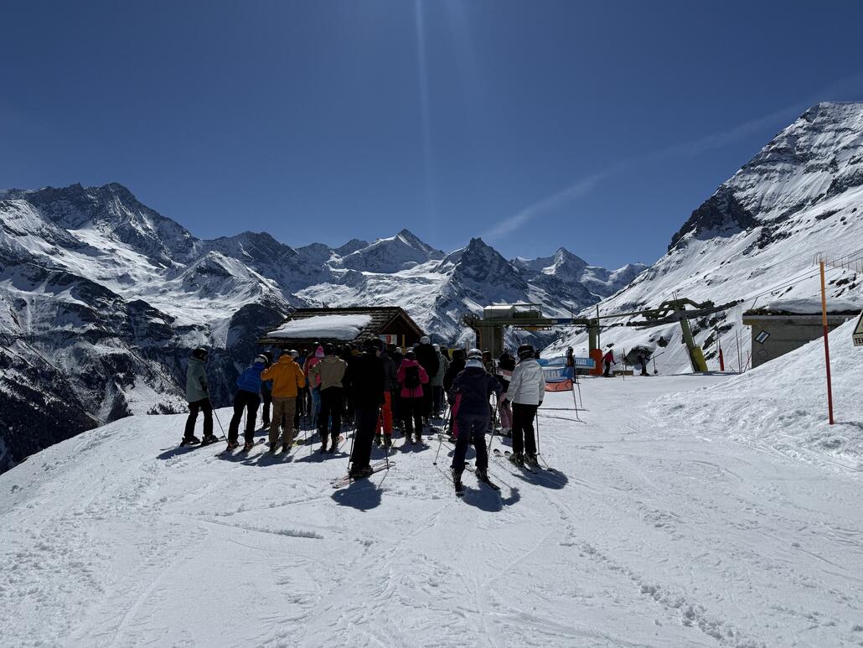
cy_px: 324
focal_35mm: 24
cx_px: 432
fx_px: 598
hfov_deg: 71.6
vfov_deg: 56.8
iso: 64
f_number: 1.78
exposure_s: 1/17544
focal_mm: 6.76
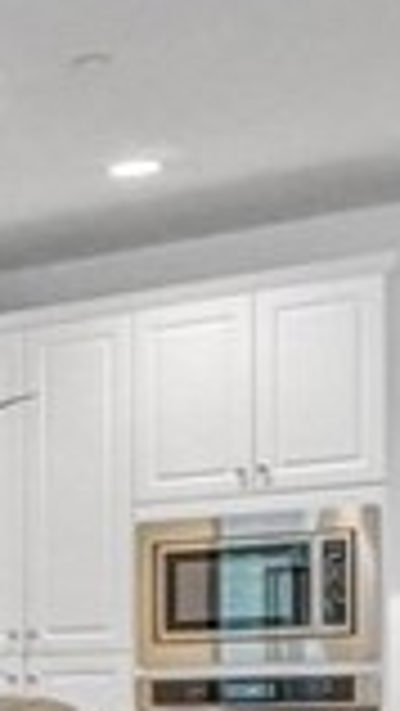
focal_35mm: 102
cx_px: -697
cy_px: 657
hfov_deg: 9.8
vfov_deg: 20.5
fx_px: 1921
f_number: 11
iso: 1600
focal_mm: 10
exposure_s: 1/13
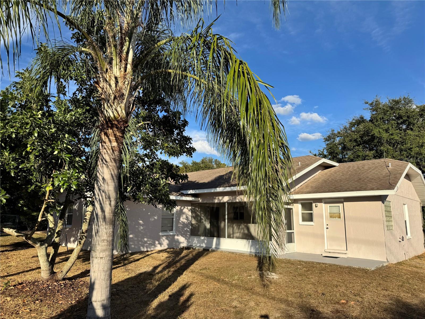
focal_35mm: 24
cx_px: 212
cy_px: 160
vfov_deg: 56.8
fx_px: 295
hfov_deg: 71.6
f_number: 1.78
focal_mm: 6.76
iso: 80
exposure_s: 1/3802
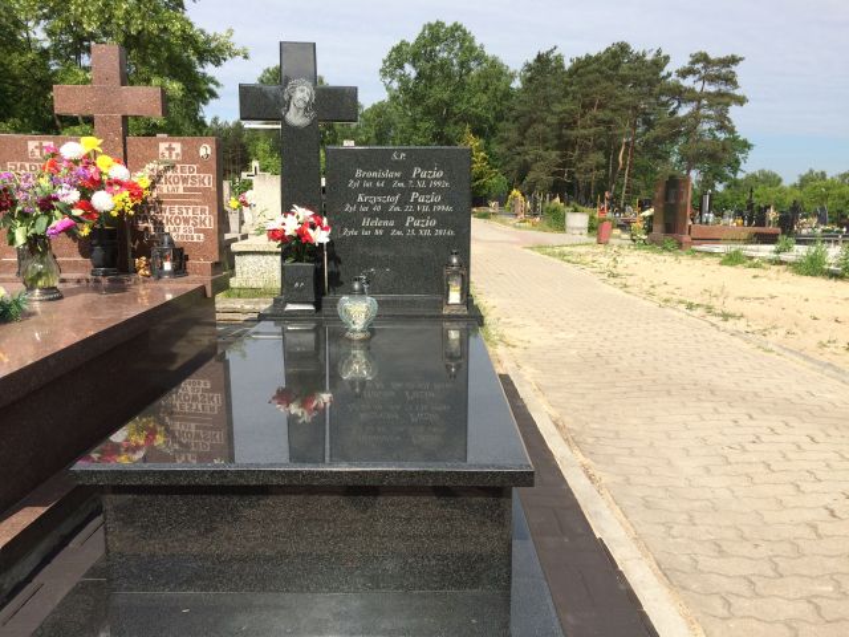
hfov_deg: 61.7
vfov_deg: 48.2
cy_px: 318
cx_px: 424
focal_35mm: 29
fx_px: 711
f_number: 2.2
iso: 32
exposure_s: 1/2053
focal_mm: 4.15
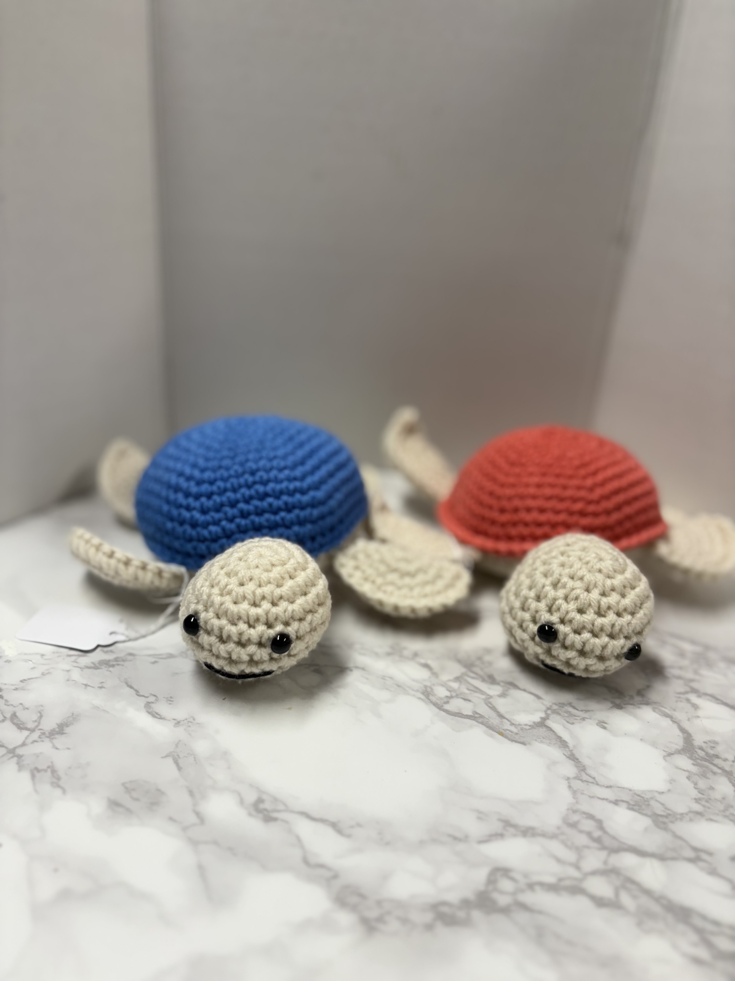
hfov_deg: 53.1
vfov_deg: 67.3
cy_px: 490
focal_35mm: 26
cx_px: 368
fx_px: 736
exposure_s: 1/120
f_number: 1.6
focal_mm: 5.96
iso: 80
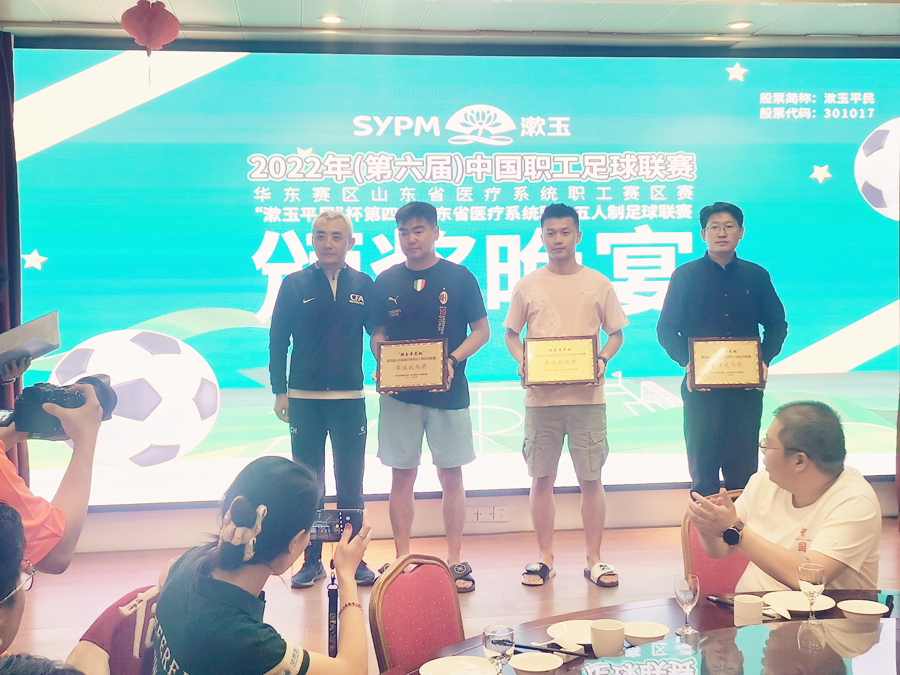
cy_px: 338
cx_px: 450
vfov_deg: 32.9
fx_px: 1144
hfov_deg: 42.9
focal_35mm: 44
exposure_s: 1/100
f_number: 1.8
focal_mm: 5.58
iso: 50
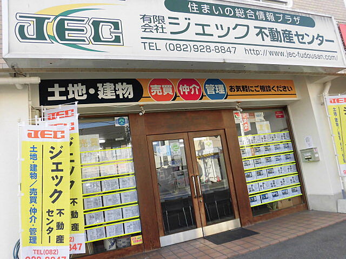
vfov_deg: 56.8
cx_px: 173
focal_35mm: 24
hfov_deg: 71.6
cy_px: 130
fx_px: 240
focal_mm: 4.3
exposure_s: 1/250
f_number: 3.1
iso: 100
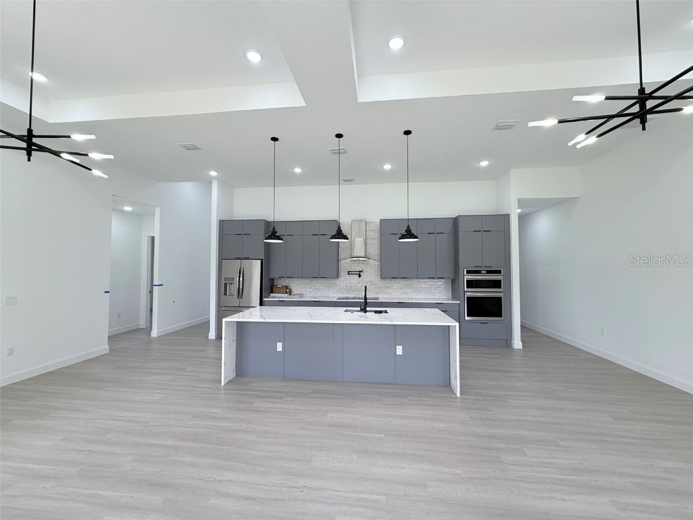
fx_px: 280
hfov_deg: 102.1
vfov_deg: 85.7
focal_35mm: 14
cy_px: 260
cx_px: 346
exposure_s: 1/120
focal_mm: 2.22
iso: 80
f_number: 2.2
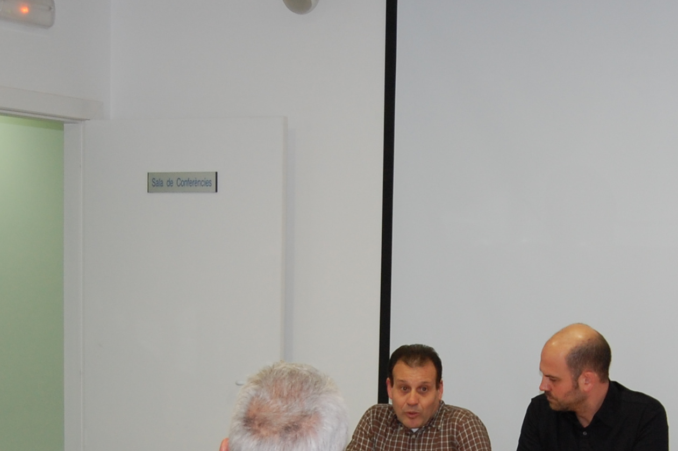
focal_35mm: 93
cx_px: 422
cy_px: 497
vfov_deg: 14.3
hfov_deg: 21.9
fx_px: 1750
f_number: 4.2
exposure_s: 1/60
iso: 400
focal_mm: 26
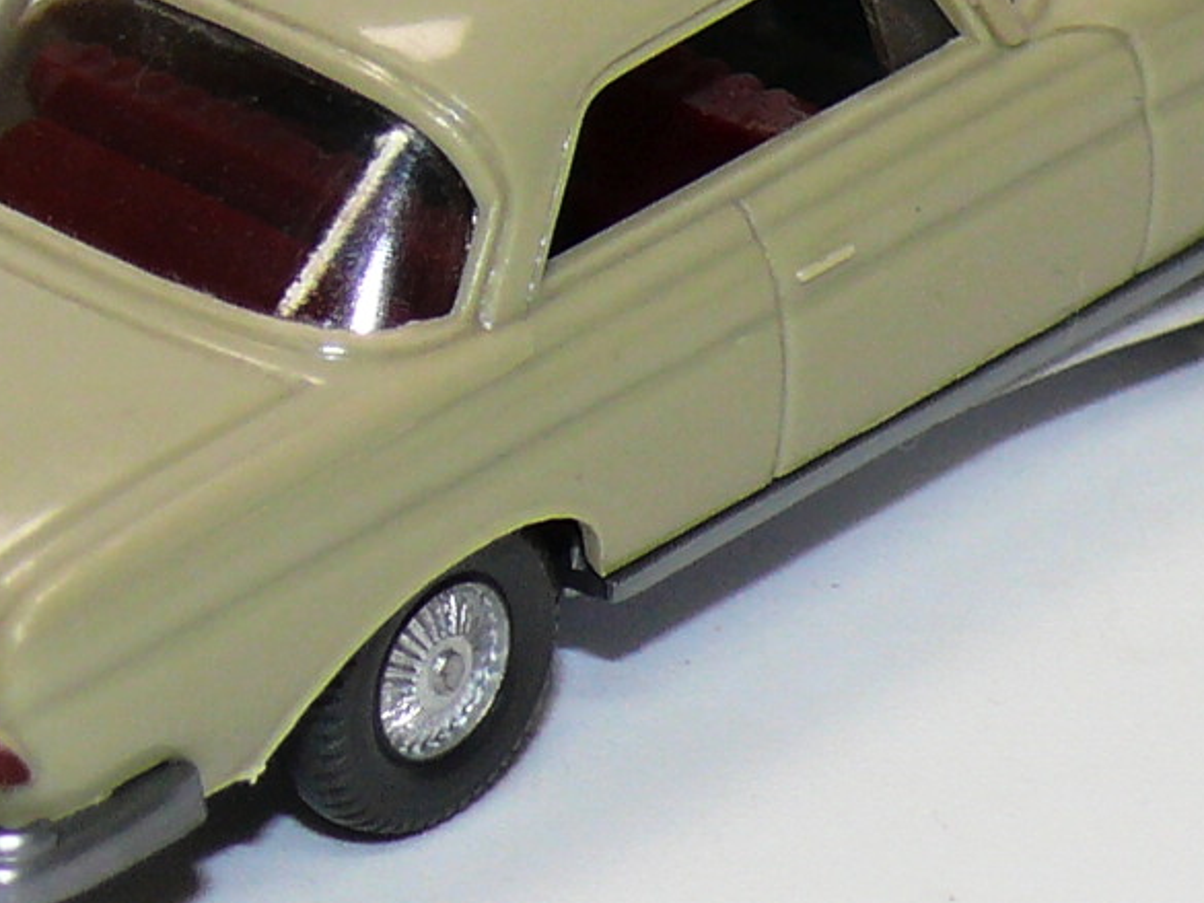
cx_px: 527
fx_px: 12837
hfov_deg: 5.4
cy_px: 45
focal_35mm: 369
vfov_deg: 4.0
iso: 100
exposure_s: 1/30
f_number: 4
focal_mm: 16.1
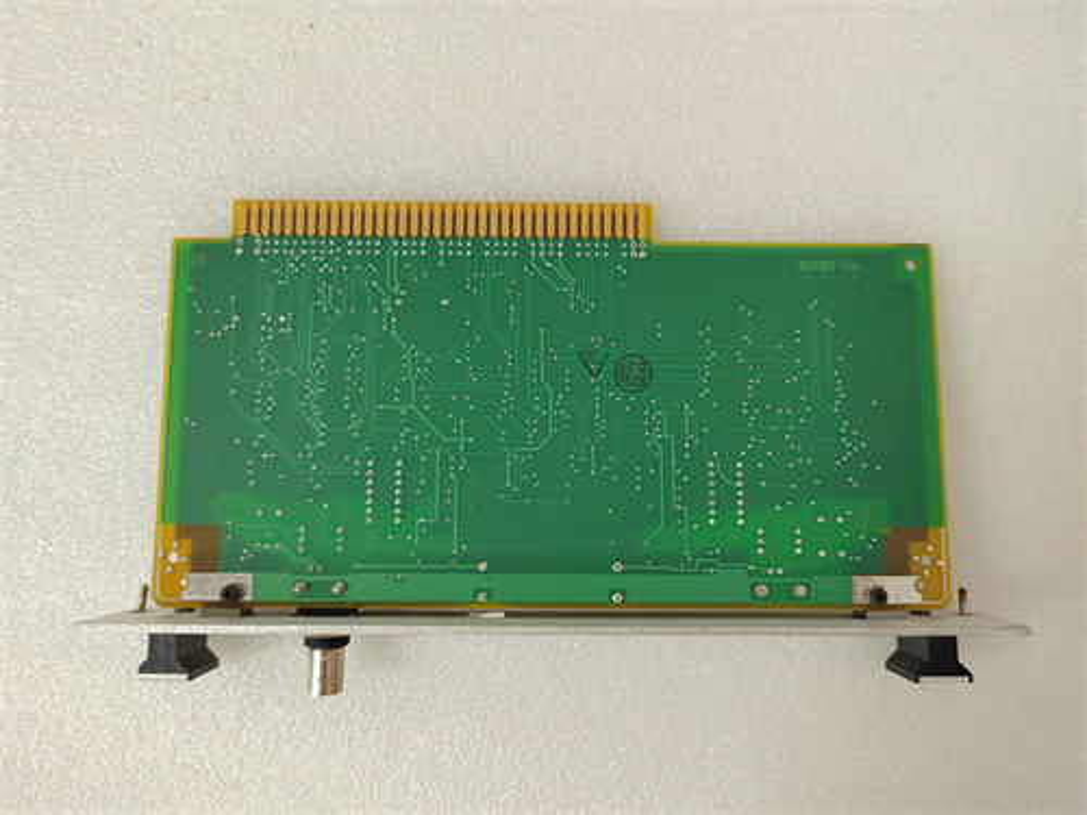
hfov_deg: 73.9
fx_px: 722
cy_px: 408
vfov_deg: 58.9
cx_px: 544
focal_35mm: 23
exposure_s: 1/50
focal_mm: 5.52
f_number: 1.9
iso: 1338
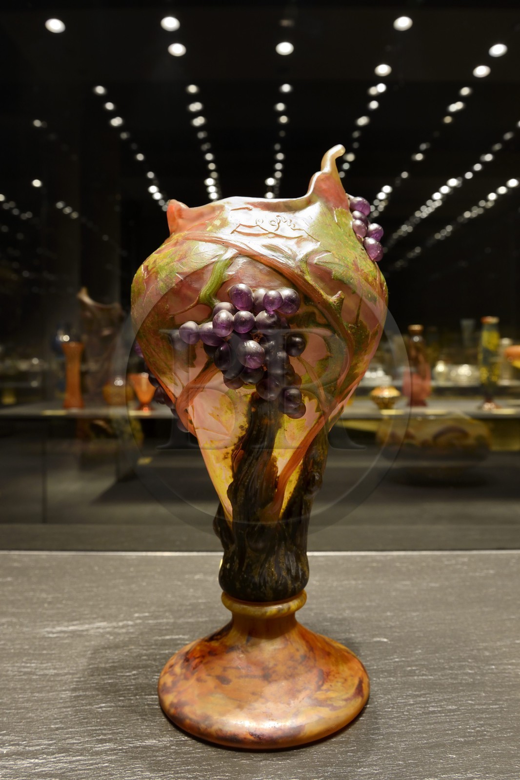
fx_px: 564
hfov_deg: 49.5
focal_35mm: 26
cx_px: 260
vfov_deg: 69.4
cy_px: 390
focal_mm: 26
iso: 800
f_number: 7.1
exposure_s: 1/3.33
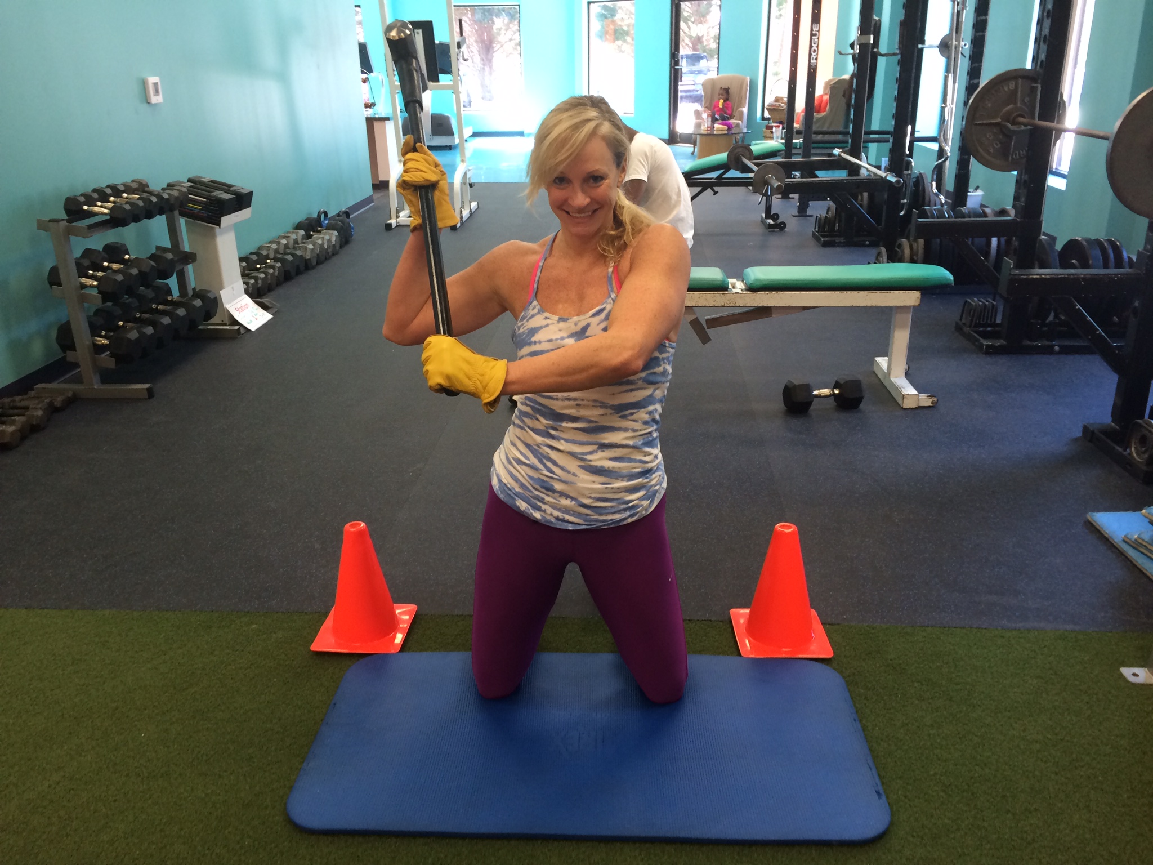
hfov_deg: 61.7
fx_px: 966
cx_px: 576
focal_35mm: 29
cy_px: 432
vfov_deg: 48.2
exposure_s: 1/30
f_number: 2.2
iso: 64
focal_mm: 4.15
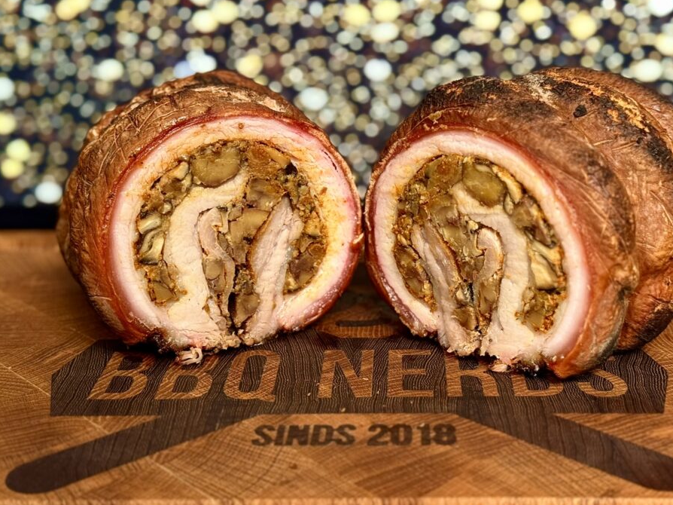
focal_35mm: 55
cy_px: 237
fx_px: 1069
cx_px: 383
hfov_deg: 34.9
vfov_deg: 26.5
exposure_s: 1/33
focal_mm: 6.76
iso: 320
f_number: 1.78
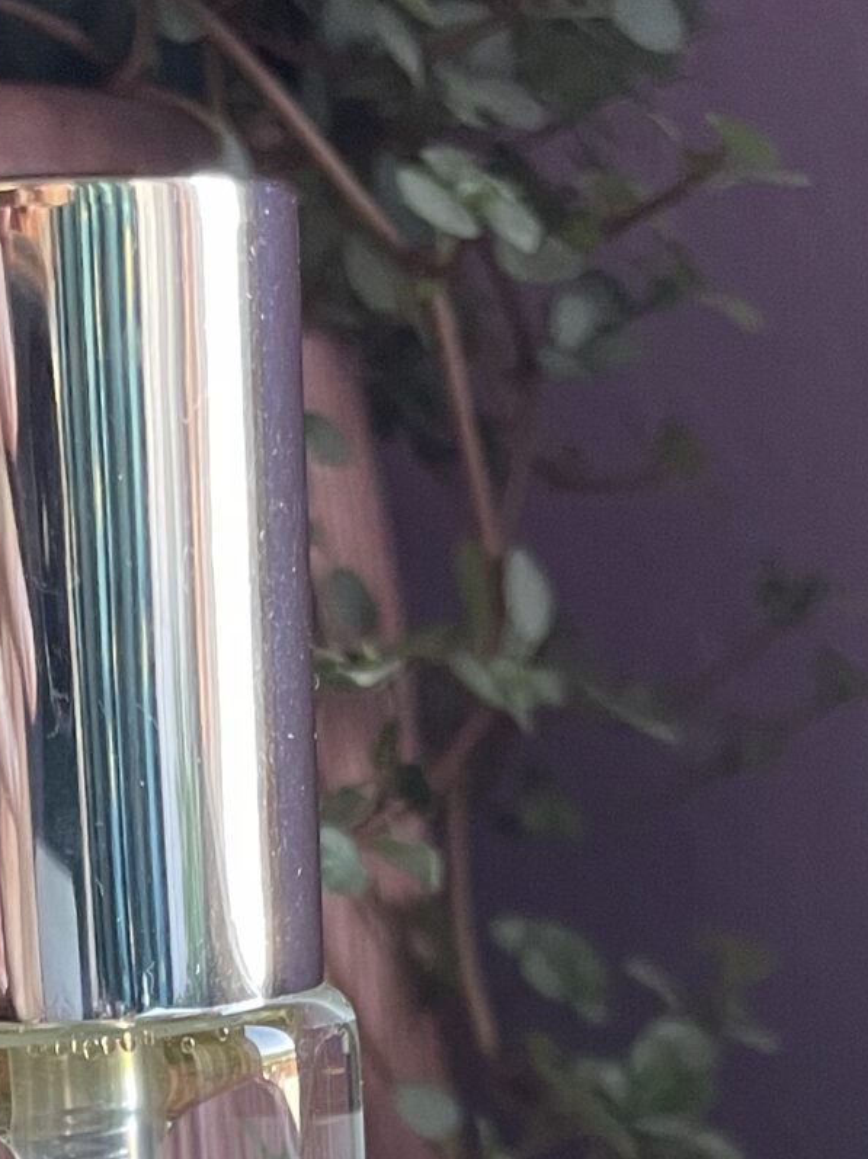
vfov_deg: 18.6
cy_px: 1696
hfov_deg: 15.6
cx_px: 153
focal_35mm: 94
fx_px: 3145
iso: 160
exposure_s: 1/60
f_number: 1.6
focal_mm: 4.2
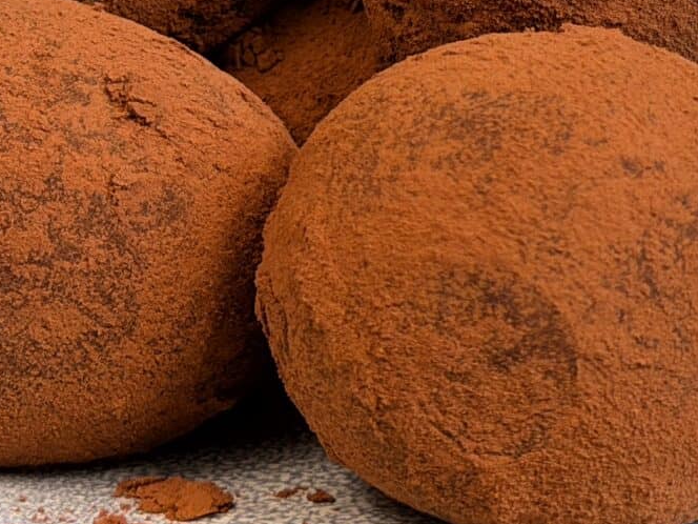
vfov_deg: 7.8
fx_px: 3730
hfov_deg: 10.6
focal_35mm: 185
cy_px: -327
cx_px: 733
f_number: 1.78
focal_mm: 6.76
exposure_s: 1/75
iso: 100
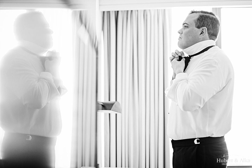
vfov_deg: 27.0
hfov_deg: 39.6
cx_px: 126
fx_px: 350
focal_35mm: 50
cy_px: 84
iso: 320
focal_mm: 50
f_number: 1.4
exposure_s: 1/160
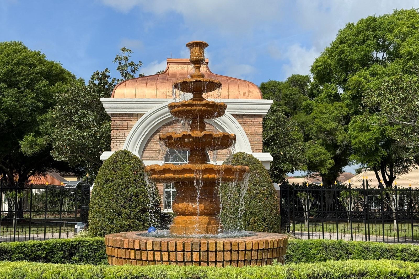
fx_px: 582
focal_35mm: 50
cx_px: 210
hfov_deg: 39.6
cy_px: 143
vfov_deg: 27.0
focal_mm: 6.76
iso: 64
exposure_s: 1/5208
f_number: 1.78
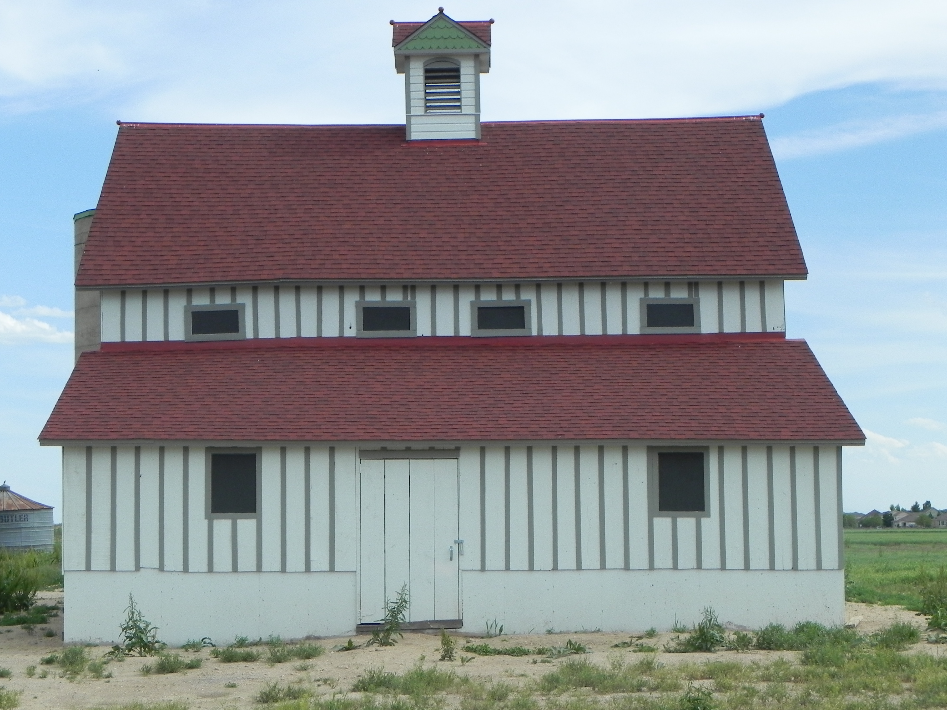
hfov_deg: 25.7
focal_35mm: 76
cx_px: 470
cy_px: 352
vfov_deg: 19.4
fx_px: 2079
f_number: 7.1
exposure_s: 1/402
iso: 160
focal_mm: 13.4
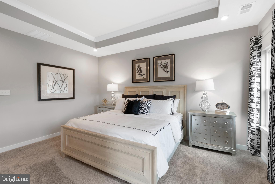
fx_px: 115
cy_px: 92
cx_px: 138
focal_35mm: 15
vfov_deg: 77.3
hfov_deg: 100.4
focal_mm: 10
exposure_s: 1/5
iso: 400
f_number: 8
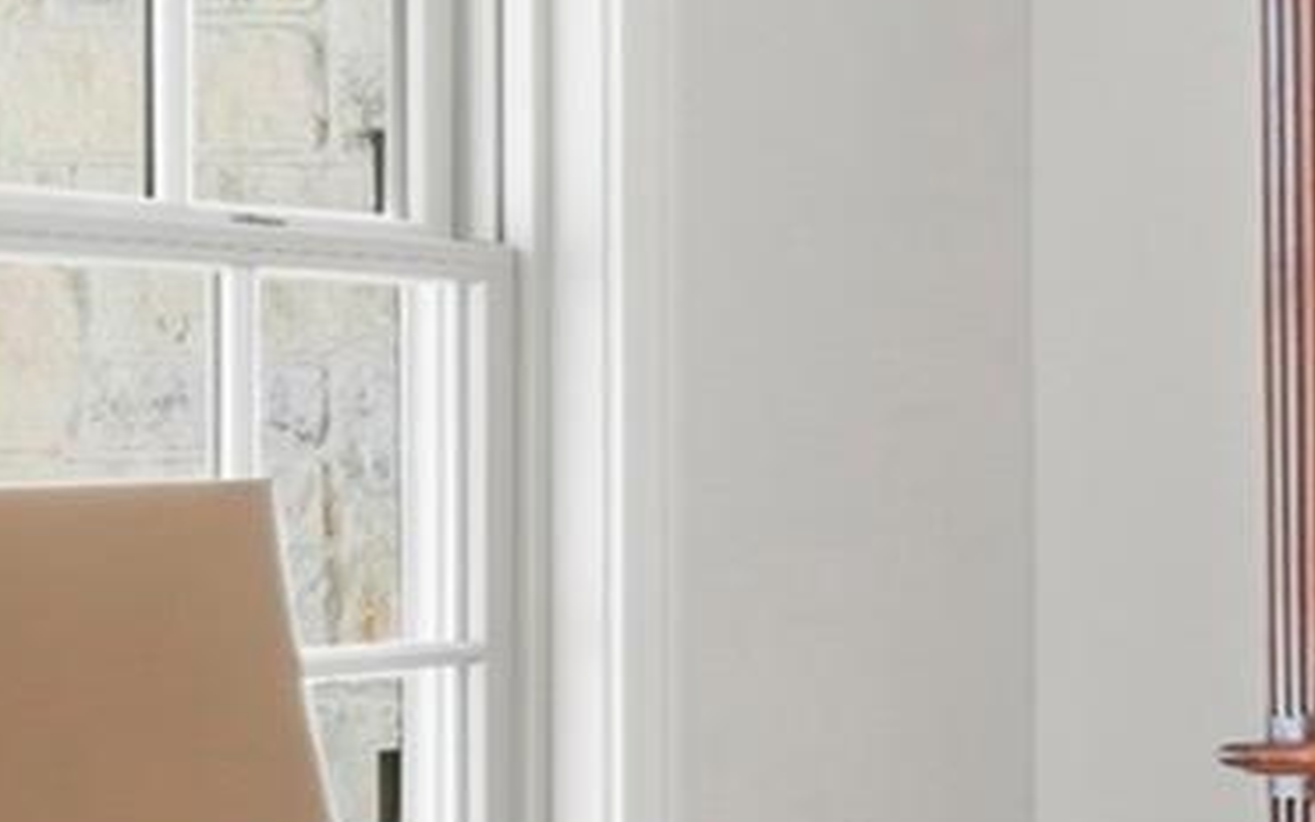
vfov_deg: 14.1
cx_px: 2914
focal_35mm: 93
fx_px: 3327
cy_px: 459
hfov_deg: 15.5
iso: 640
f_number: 9
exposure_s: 1/80
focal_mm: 16.5
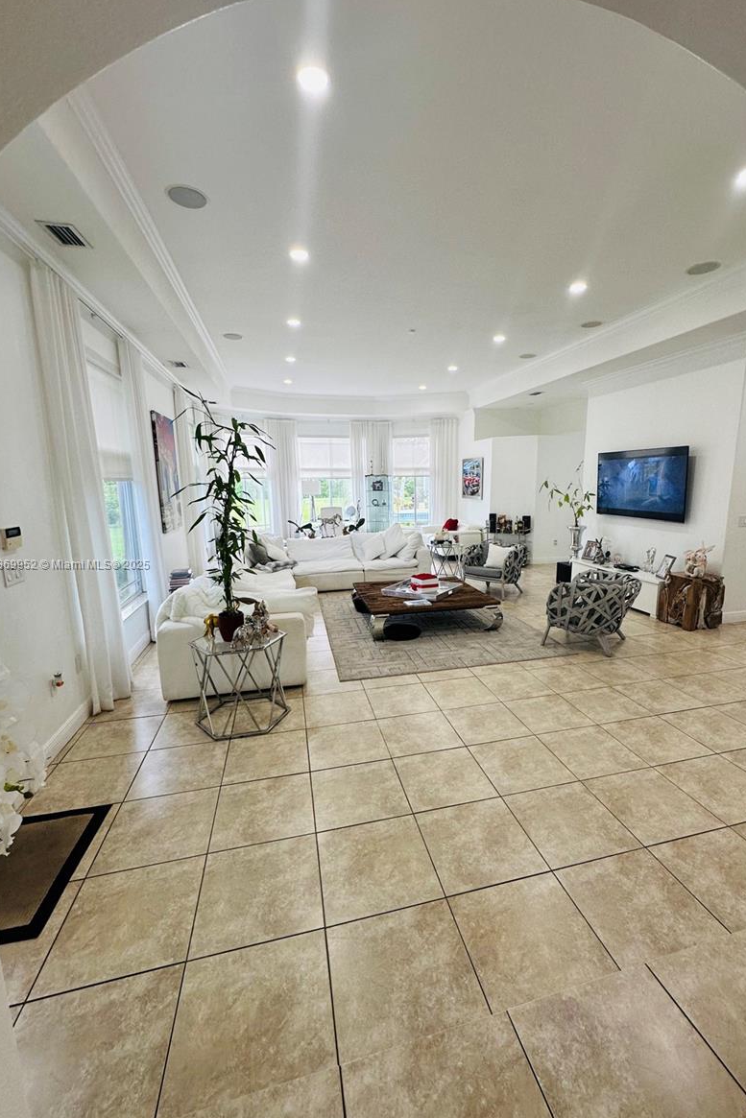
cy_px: 565
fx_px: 466
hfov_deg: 77.2
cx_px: 405
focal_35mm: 15
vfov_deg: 100.4
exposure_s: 1/120
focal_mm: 2.22
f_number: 2.2
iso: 125
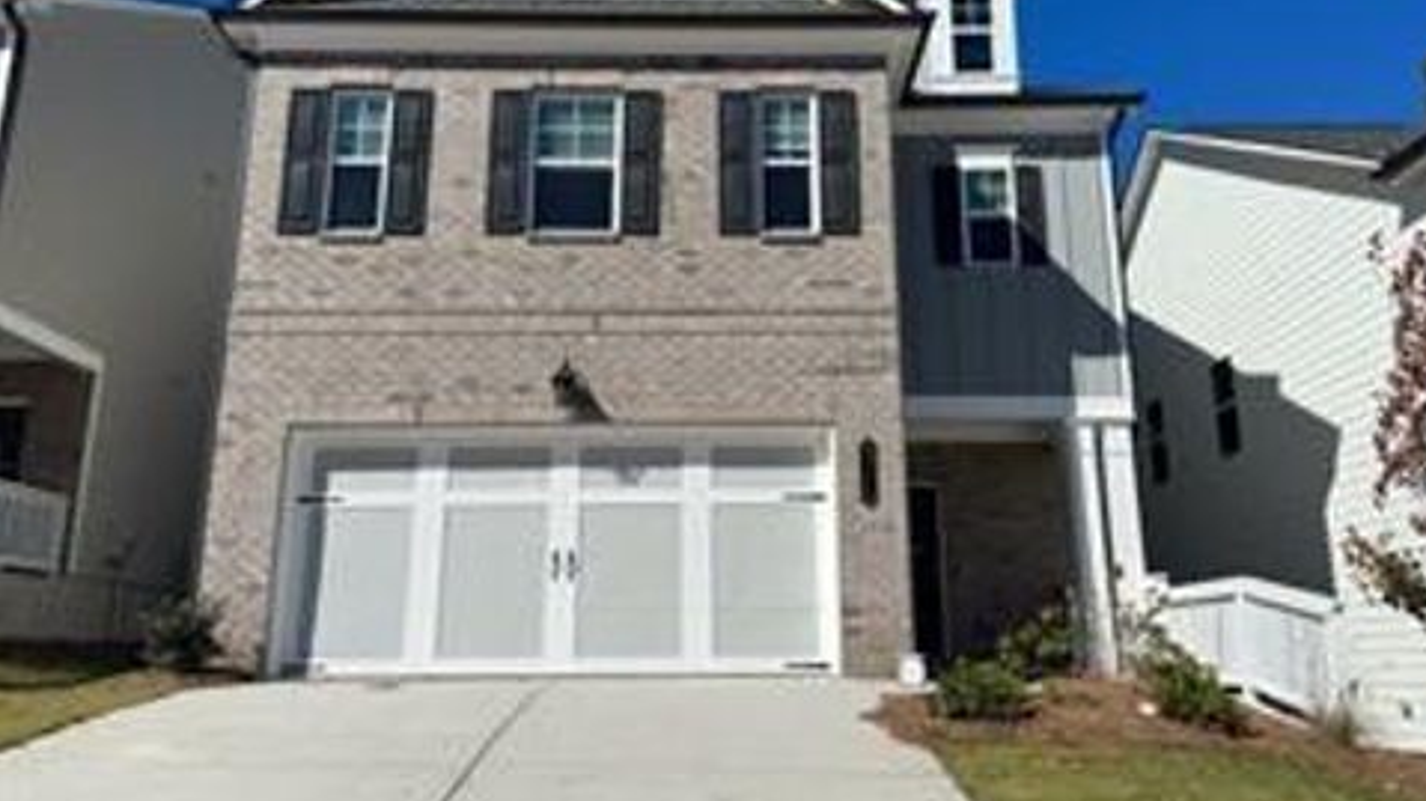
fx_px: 1247
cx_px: 738
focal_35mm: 33
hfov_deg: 59.5
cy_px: 284
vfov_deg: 35.3
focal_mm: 6.86
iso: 100
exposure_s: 1/12048
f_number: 1.78
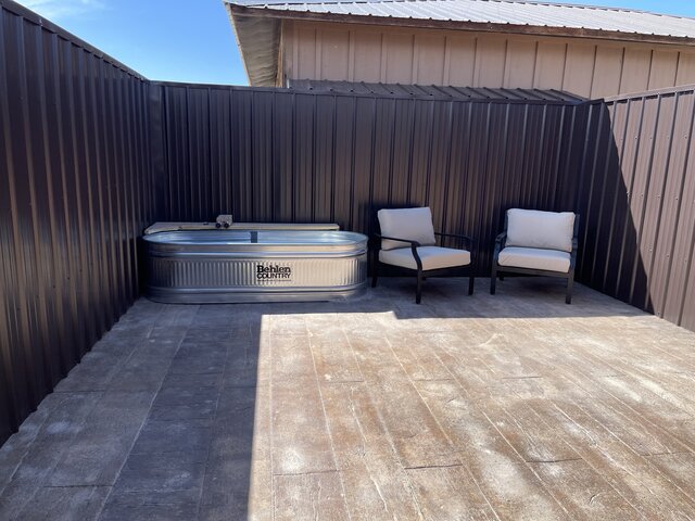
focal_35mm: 25
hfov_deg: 69.4
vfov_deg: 54.9
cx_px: 348
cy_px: 260
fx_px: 502
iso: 32
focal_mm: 5.1
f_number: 1.6
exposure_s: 1/1883
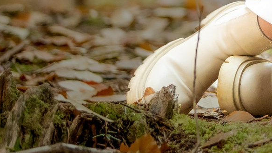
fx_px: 4298
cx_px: 559
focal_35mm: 596
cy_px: -128
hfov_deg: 3.6
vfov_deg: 2.0
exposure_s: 1/160
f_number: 2.8
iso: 1250
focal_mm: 130
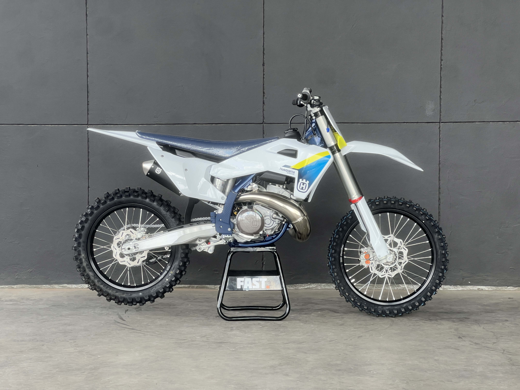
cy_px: 195
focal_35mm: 77
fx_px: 1157
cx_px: 260
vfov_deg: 19.1
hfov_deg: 25.3
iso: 64
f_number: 2.8
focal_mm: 9
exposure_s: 1/99
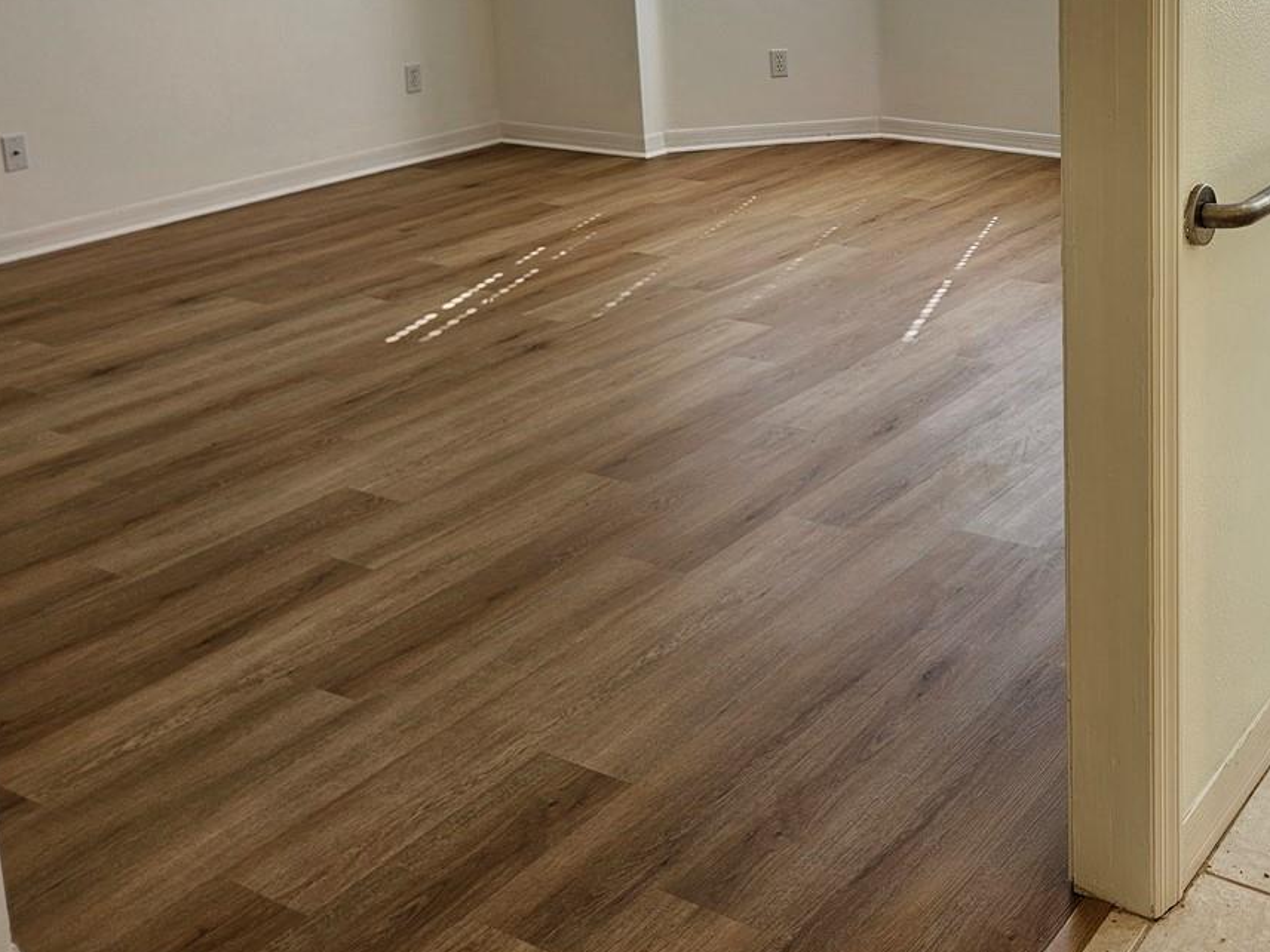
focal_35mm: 43
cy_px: 73
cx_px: 1037
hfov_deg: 41.7
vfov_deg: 31.8
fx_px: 1578
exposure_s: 1/120
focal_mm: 5.4
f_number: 1.8
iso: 32
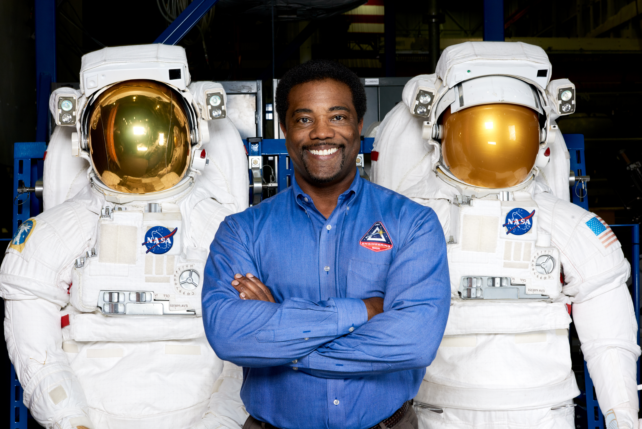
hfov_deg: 35.6
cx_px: 321
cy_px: 214
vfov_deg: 24.2
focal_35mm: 56
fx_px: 999
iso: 400
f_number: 11
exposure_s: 1/40
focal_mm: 56
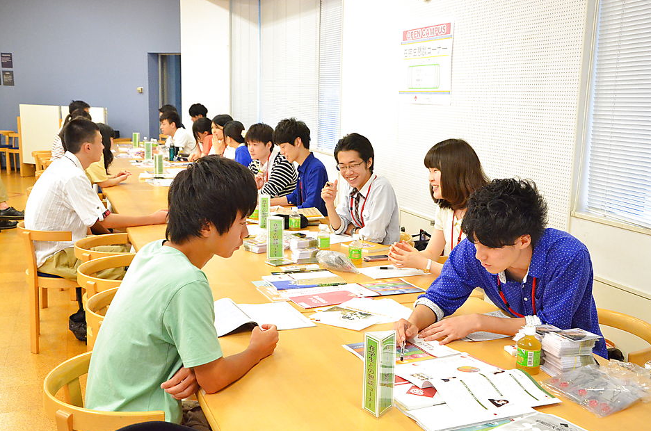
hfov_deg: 48.5
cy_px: 216
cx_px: 332
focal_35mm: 40
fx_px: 722
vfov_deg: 33.3
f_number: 6.3
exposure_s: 1/200
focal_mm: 26
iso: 5000
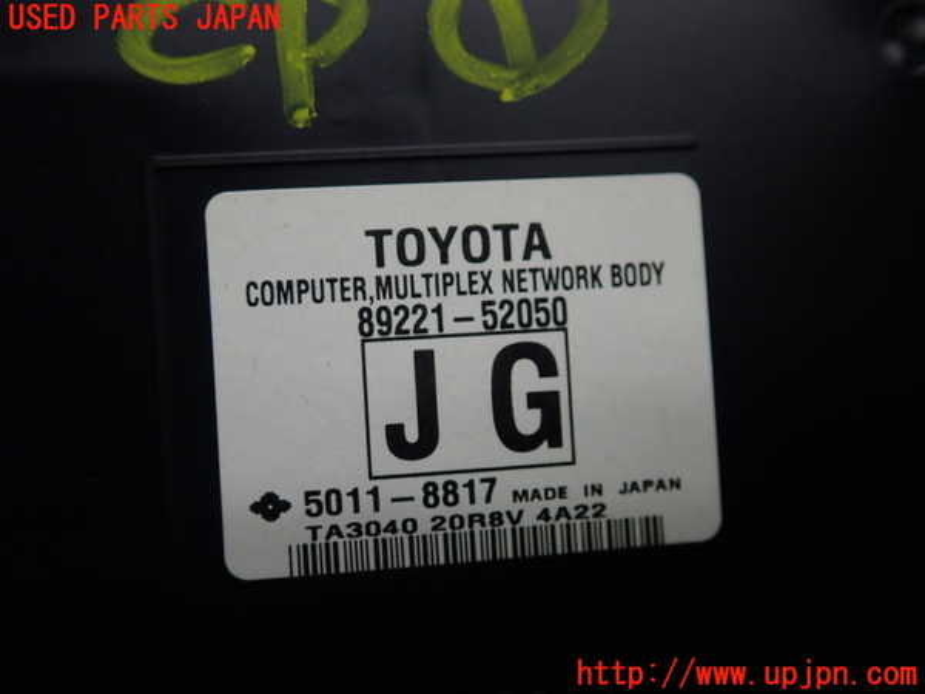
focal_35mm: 30
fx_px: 802
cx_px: 462
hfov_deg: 60.0
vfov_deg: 46.8
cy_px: 347
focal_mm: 5.5
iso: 200
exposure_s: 1/125
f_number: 2.3
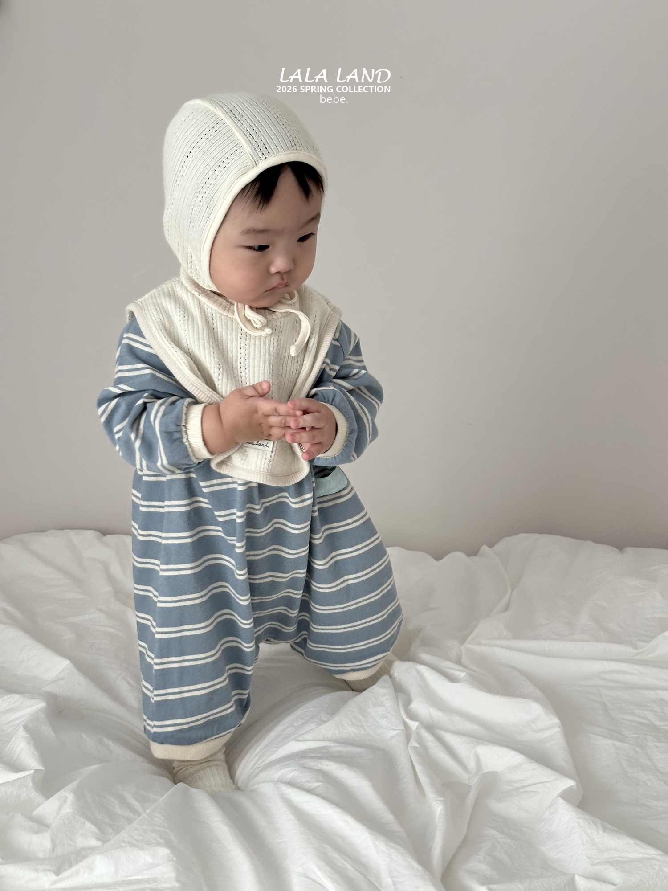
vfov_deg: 39.7
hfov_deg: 30.3
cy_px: 446
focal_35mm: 48
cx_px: 334
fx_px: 1235
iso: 80
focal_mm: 6.86
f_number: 1.78
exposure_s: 1/121
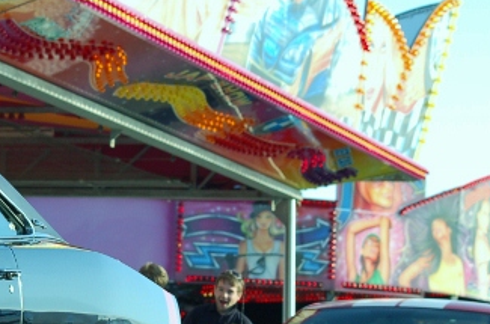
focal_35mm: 207
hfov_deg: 9.9
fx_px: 2811
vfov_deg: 6.6
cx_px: 109
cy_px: 288
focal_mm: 70
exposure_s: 1/500
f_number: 5.6
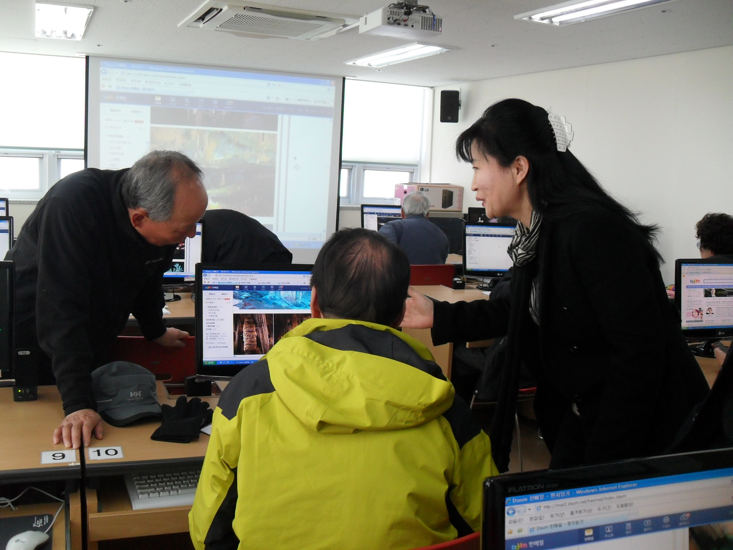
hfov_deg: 52.6
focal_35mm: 35
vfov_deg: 40.7
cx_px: 366
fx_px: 741
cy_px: 275
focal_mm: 6.2
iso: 200
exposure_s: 1/90
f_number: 2.8
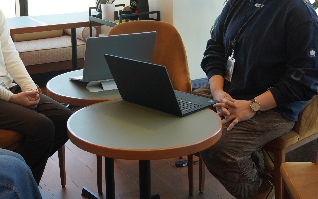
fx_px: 520
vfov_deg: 21.2
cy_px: 22
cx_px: 101
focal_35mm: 60
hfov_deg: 33.6
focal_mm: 20
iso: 320
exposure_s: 1/160
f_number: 4
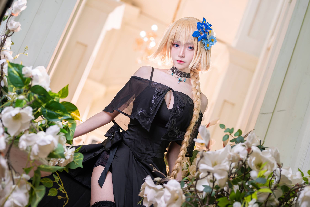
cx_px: 155
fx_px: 732
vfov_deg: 16.1
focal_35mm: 85
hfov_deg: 23.9
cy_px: 104
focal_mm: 85
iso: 200
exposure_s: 1/160
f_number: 2.8
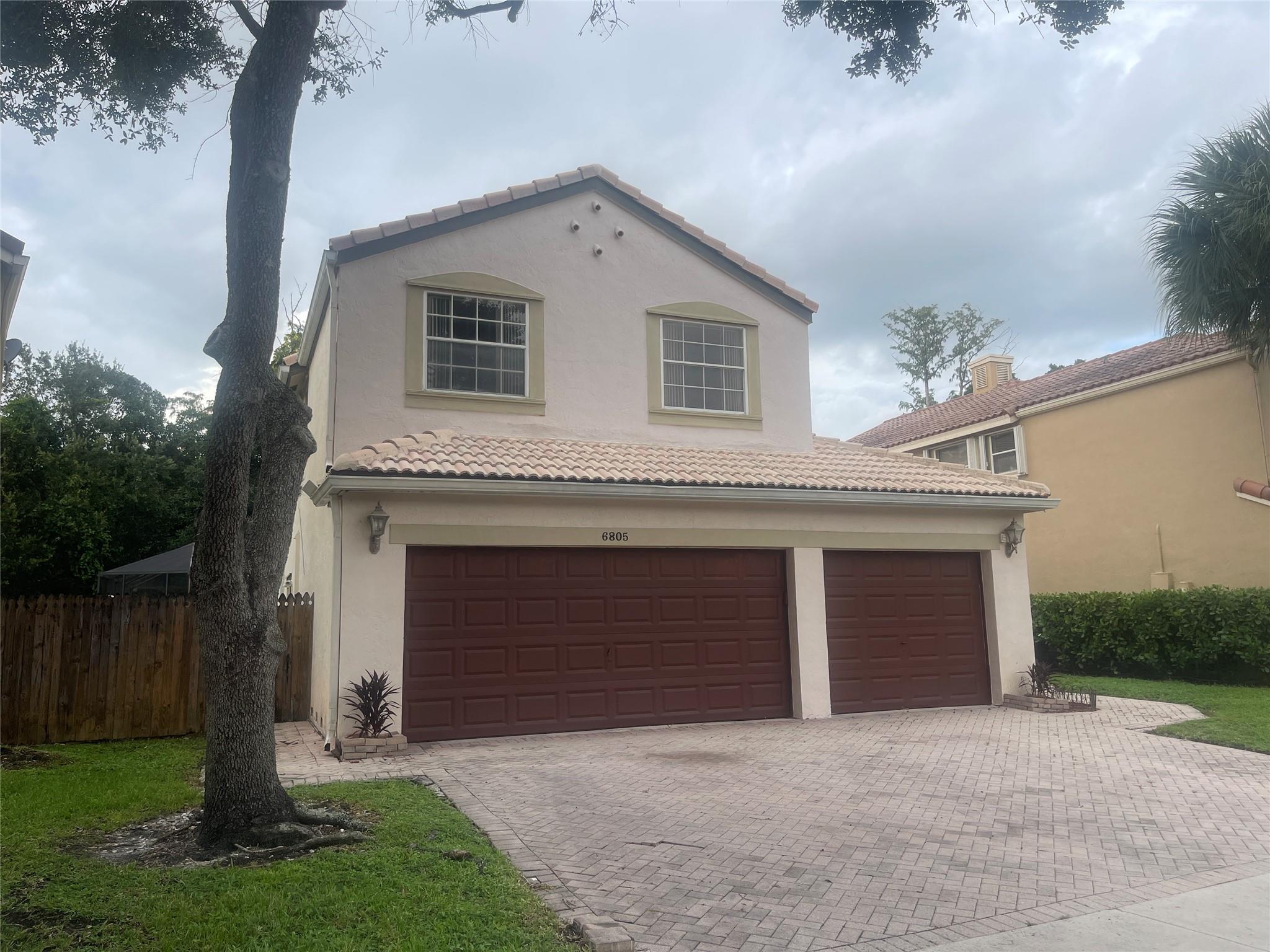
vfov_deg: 54.9
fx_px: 917
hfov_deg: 69.4
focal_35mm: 25
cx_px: 635
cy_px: 476
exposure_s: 1/842
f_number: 1.6
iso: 32
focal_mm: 5.1
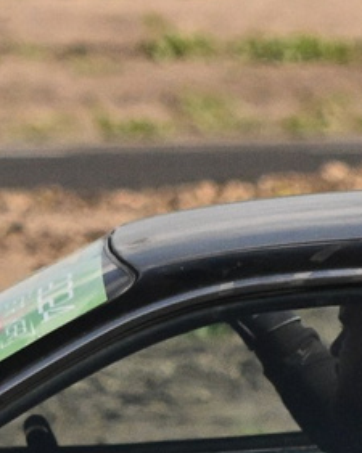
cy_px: 351
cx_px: 193
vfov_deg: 1.8
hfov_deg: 1.5
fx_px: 14299
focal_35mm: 1066
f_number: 2.8
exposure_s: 1/32000
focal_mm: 125
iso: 2200
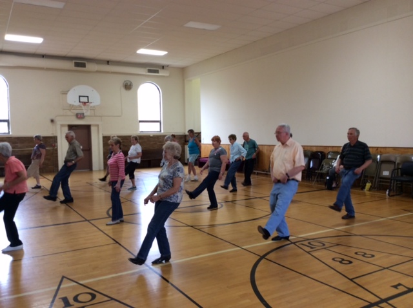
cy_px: 154
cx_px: 206
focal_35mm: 33
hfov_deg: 55.4
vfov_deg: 42.8
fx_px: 393
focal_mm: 3.3
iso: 50
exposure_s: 1/25
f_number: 2.4
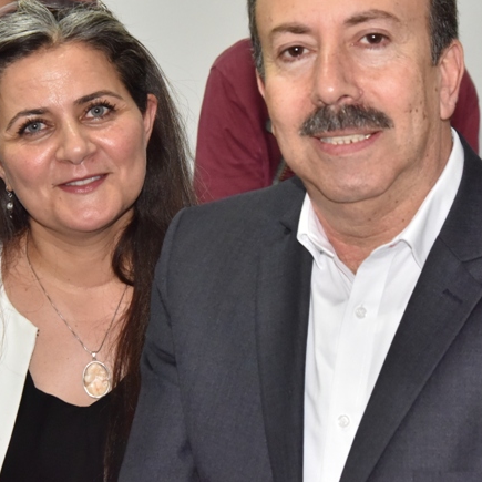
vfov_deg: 15.0
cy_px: 147
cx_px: 197
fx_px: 1827
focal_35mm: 116
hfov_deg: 15.0
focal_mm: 58
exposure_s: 1/60
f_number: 7.1
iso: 3200
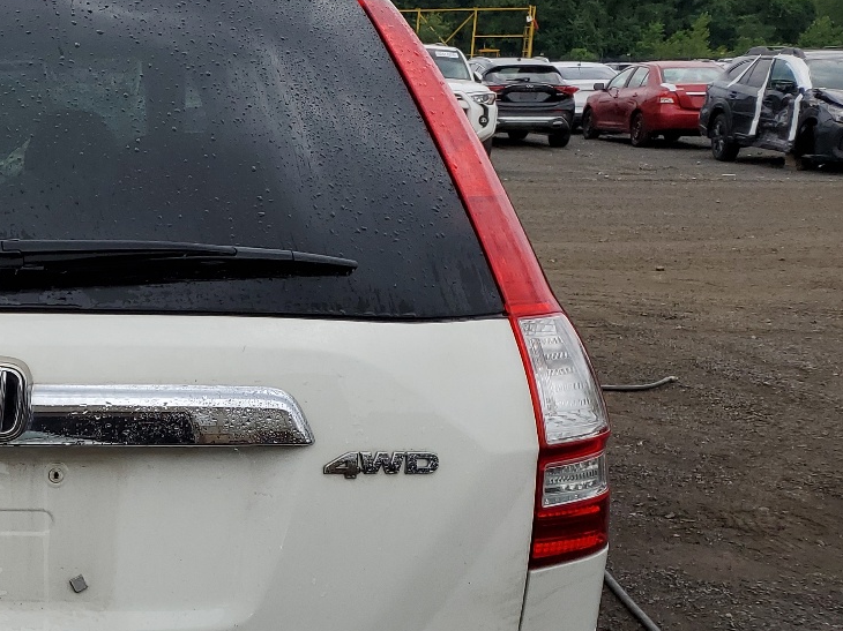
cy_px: 509
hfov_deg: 30.9
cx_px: -30
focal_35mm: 57
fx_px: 1388
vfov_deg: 25.2
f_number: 1.5
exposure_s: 1/1429
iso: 50
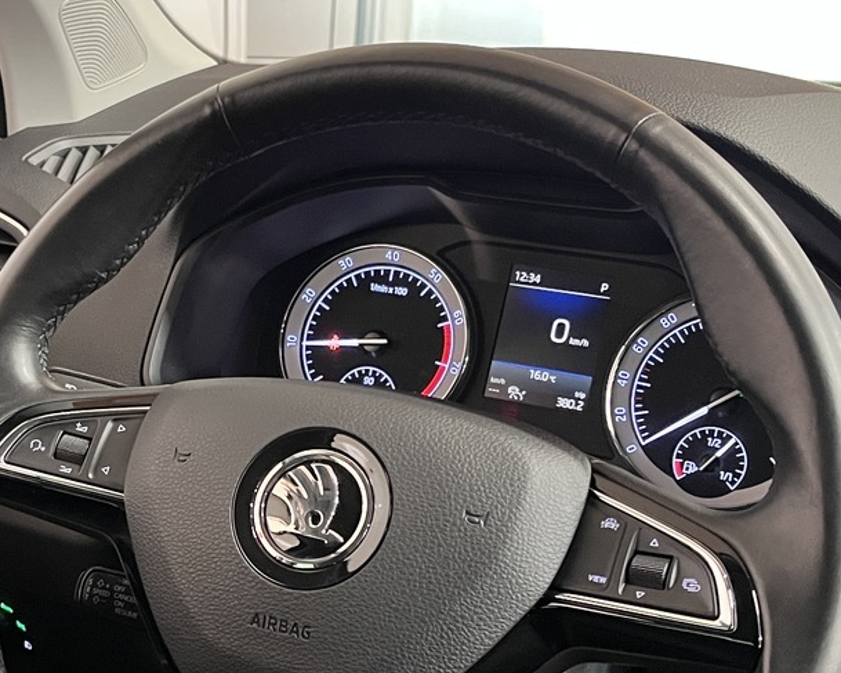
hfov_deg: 30.7
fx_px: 1493
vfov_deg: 25.2
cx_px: 178
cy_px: 473
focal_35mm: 60
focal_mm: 5.1
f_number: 1.6
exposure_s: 1/33
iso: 500
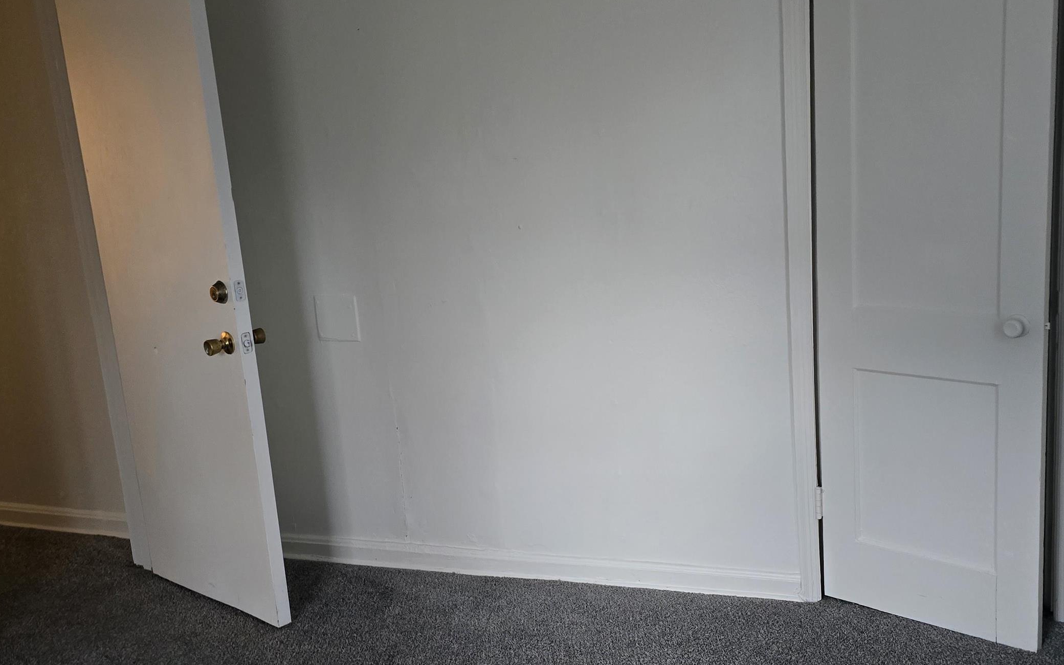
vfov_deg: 35.3
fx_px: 1044
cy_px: 355
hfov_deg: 53.9
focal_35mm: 36
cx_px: 577
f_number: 1.7
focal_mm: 6.3
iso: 800
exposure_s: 1/60
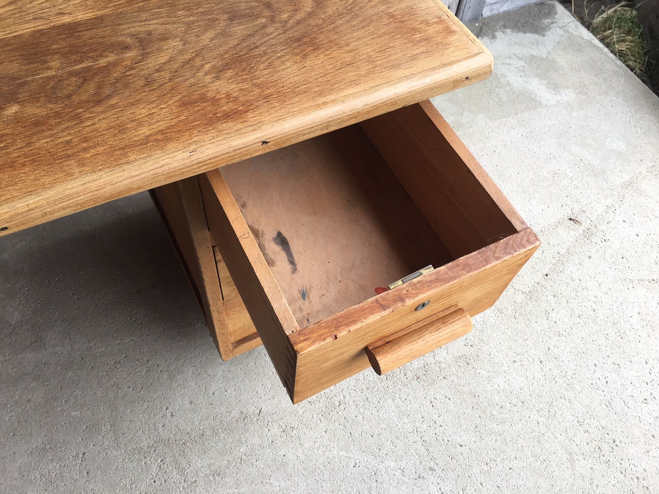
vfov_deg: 48.2
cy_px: 247
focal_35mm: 29
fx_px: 552
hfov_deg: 61.7
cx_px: 330
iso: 25
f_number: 2.2
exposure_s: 1/50
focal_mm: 4.15
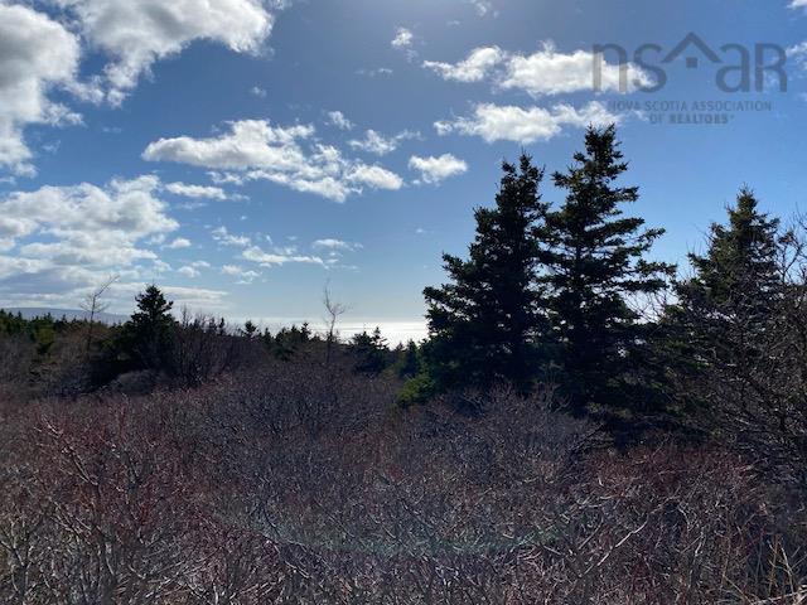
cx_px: 404
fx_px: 606
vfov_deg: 53.1
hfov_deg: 67.3
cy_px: 302
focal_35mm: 26
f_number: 1.8
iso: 32
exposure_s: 1/8197
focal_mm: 4.25
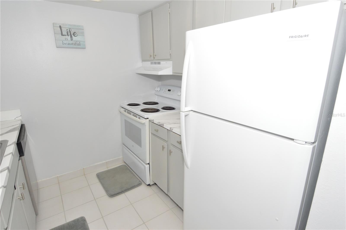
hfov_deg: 90.1
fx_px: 173
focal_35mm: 18
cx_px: 173
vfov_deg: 67.3
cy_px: 115
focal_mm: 12
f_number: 10
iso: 800
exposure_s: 1/100
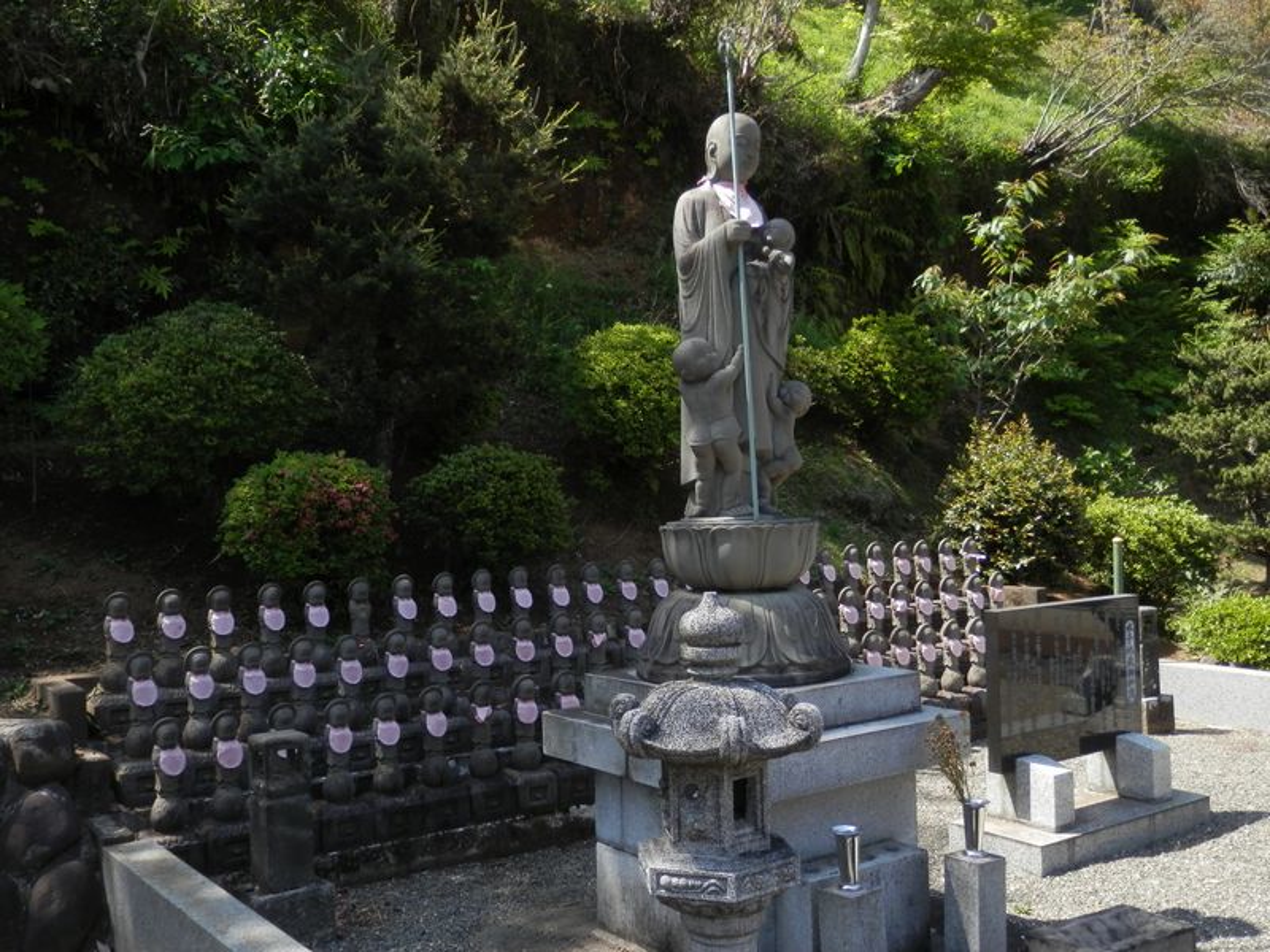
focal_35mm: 33
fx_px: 1211
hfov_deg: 55.4
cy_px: 476
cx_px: 635
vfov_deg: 42.9
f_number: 3.4
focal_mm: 6
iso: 80
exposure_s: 1/250
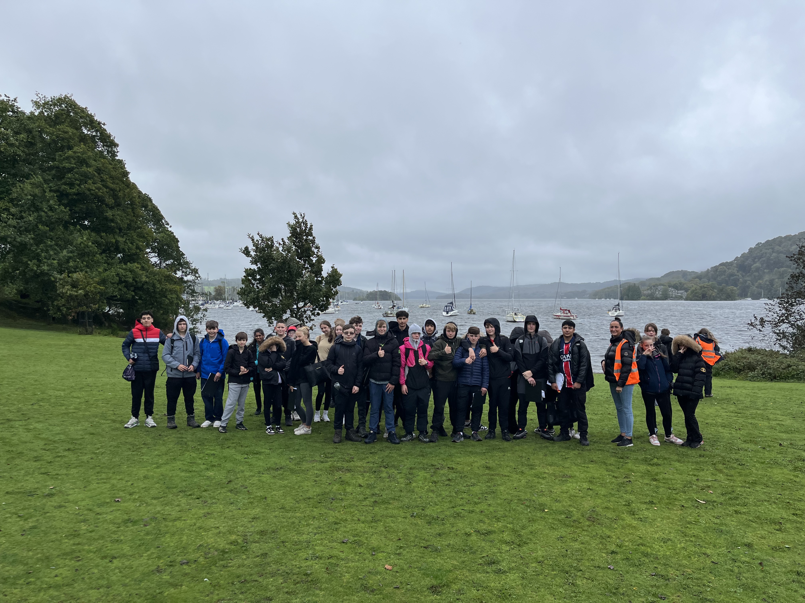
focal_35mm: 26
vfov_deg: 53.1
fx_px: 605
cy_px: 302
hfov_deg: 67.3
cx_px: 402
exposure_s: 1/967
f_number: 1.6
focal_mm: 5.1
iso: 50
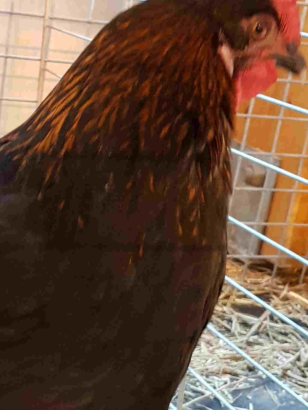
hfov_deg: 20.7
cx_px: 46
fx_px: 831
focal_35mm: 70
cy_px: 234
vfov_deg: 27.7
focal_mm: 4.2
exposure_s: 1/50
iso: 640
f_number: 1.7
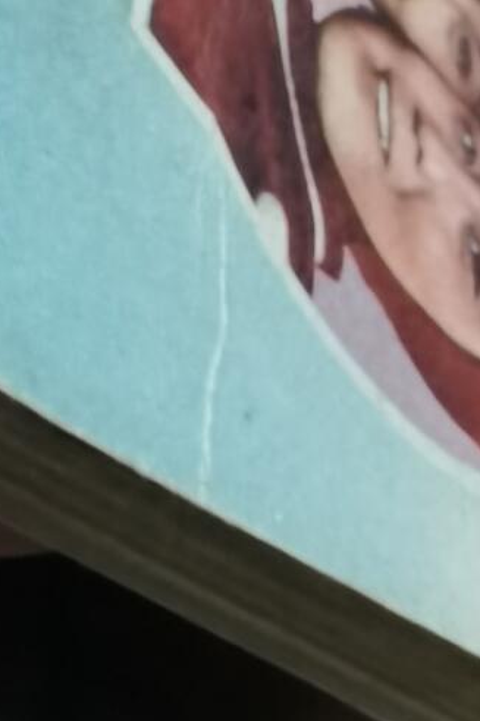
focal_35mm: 103
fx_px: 2061
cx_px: 41
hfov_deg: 13.2
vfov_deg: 18.8
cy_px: -137
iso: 640
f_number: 2.2
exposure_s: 1/20
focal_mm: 2.26
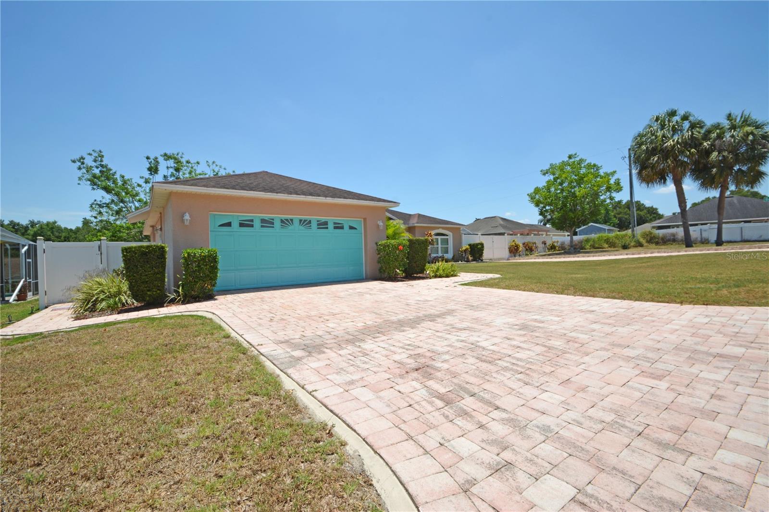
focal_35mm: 15
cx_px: 384
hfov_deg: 100.4
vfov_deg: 77.3
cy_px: 256
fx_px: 320
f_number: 13
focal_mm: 10
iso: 160
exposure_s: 1/160
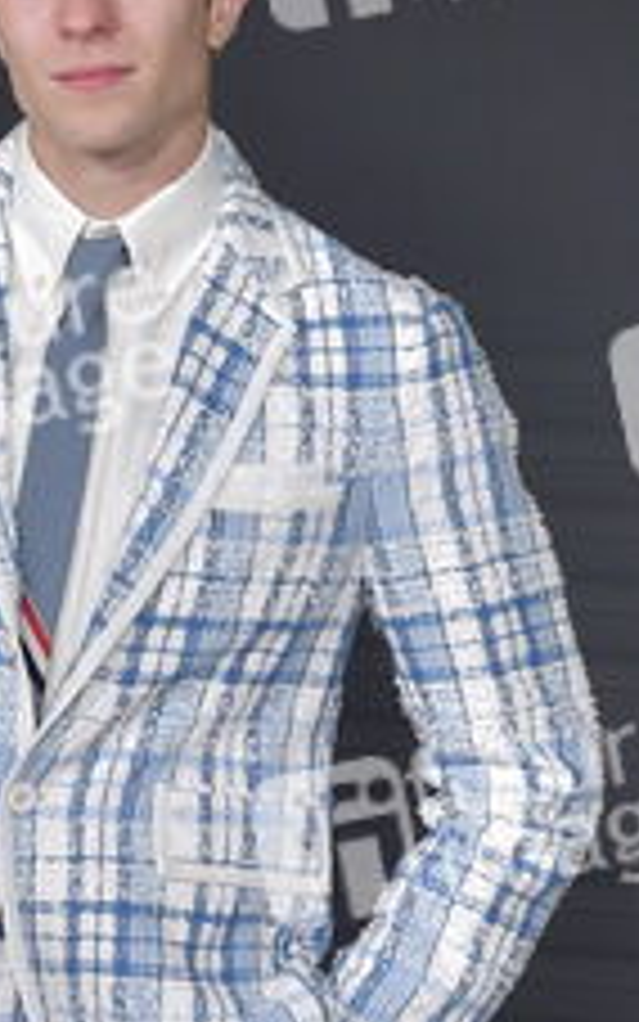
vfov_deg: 20.0
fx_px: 2896
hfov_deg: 12.5
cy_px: 599
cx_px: 74
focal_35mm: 104
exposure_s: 1/250
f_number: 6.3
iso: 320
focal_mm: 58
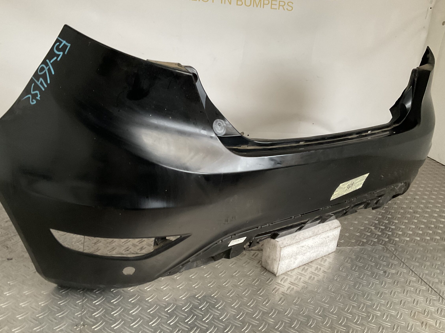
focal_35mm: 33
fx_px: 424
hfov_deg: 55.3
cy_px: 174
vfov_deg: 42.9
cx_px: 211
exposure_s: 1/50
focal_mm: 3
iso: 250
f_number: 1.8
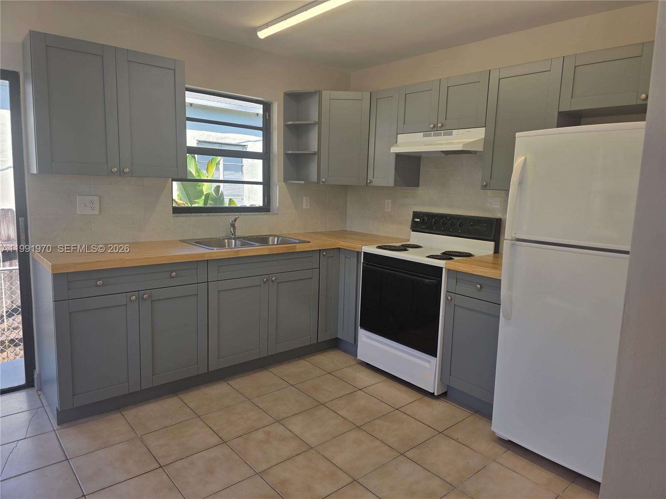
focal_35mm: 23
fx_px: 443
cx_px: 333
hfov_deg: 73.9
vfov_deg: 58.9
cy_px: 250
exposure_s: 1/149
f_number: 1.7
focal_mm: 6.3
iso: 12
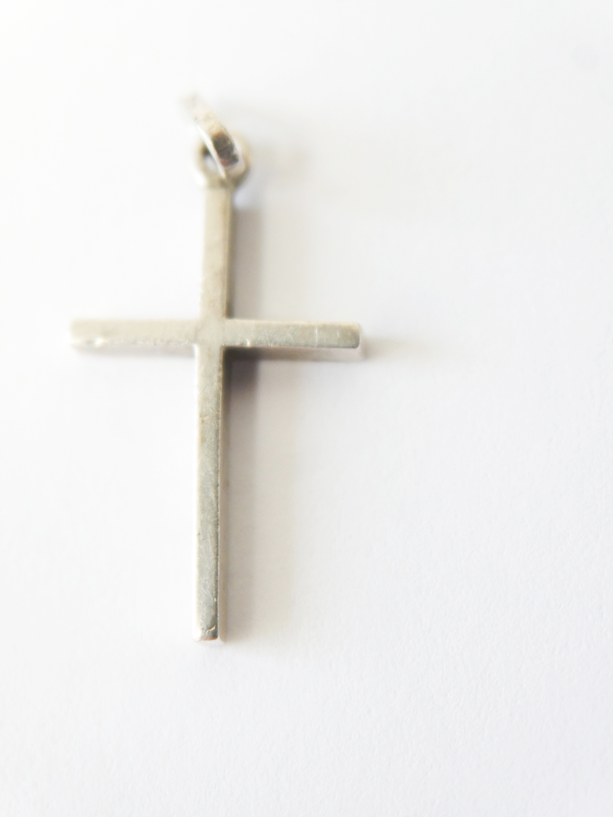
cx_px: 306
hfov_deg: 17.6
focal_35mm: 84
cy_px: 408
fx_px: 1983
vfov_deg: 23.3
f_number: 5.6
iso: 2000
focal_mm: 42
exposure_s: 1/100
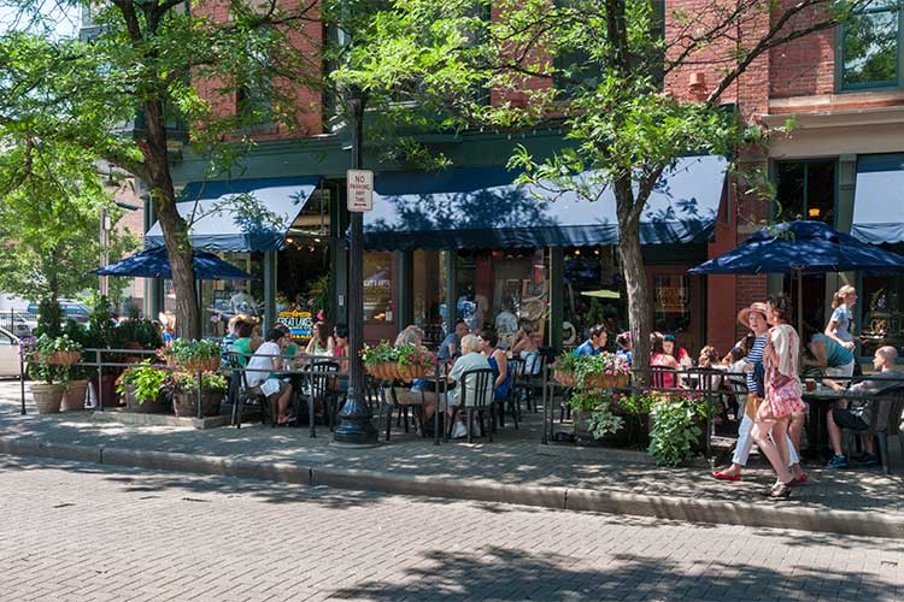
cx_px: 452
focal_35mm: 38
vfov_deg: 35.5
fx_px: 942
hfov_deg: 51.3
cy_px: 301
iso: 400
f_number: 9
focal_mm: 25
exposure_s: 1/200
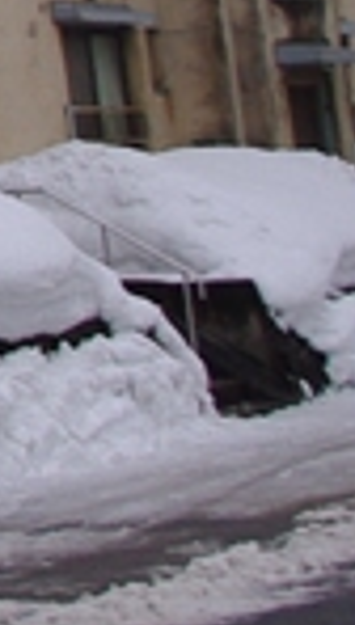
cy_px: -372
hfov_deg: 5.3
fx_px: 3241
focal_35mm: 195
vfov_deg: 10.6
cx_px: -1247
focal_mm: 18
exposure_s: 1/1000
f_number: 4.5
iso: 200
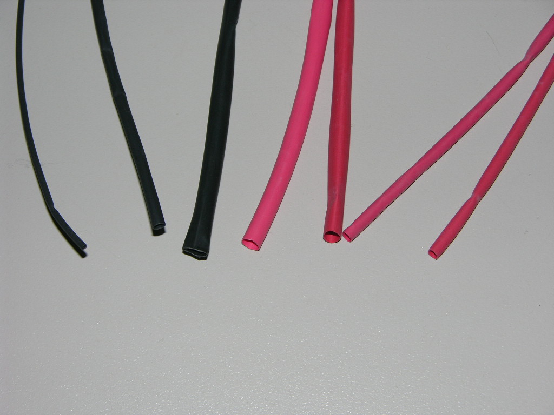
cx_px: 277
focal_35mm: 110
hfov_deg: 17.9
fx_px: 1760
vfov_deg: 13.5
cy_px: 208
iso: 50
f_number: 4.1
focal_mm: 27.3
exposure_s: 1/120
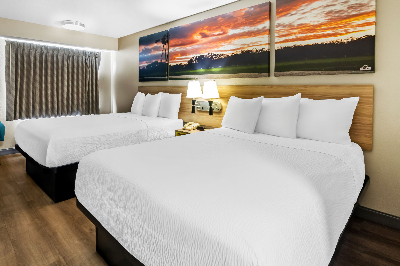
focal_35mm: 18
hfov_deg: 91.5
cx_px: 191
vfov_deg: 68.7
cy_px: 126
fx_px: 195
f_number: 8
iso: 800
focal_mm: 11
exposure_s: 2
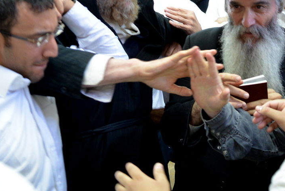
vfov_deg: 22.0
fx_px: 483
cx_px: 212
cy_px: 40
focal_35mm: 61
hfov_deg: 32.3
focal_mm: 31
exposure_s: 1/80
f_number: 4
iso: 1600
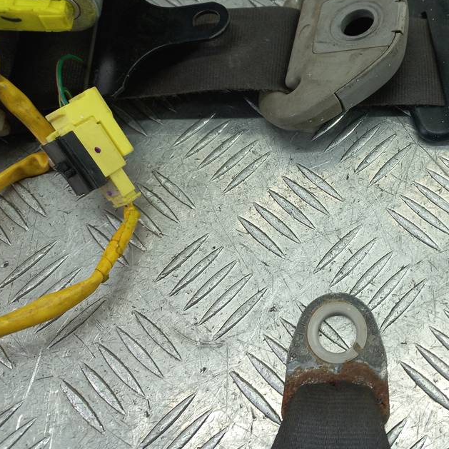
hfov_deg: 44.2
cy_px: 186
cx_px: 346
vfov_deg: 45.9
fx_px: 528
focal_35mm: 36
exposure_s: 1/50
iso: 50
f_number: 1.8
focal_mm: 4.6
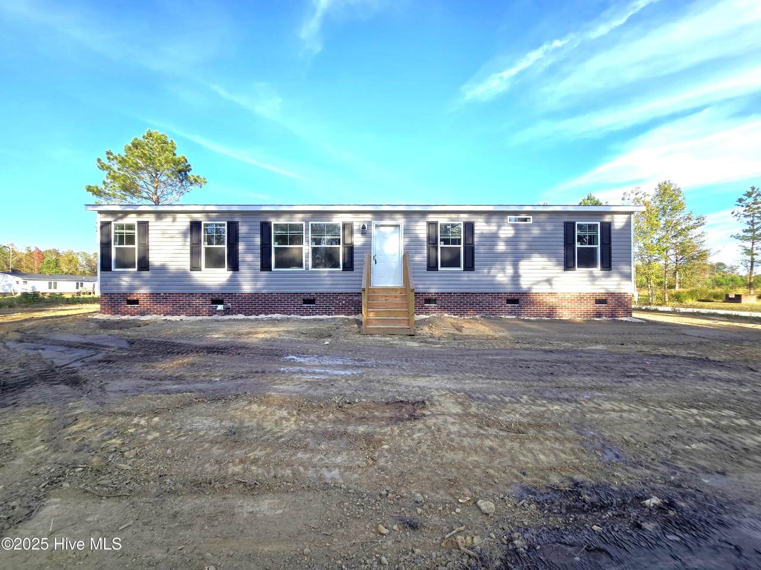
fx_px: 286
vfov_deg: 89.9
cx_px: 380
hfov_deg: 106.2
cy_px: 285
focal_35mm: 13
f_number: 2.2
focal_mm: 2.2
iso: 50
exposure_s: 1/756
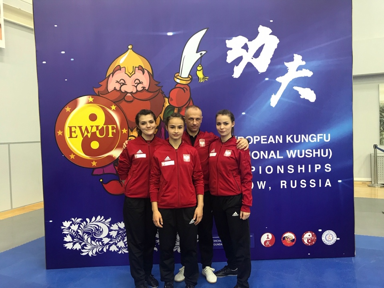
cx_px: 192
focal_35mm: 28
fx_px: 311
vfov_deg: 49.7
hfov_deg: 63.4
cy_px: 144
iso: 32
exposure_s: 1/25
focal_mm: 3.99
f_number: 1.8
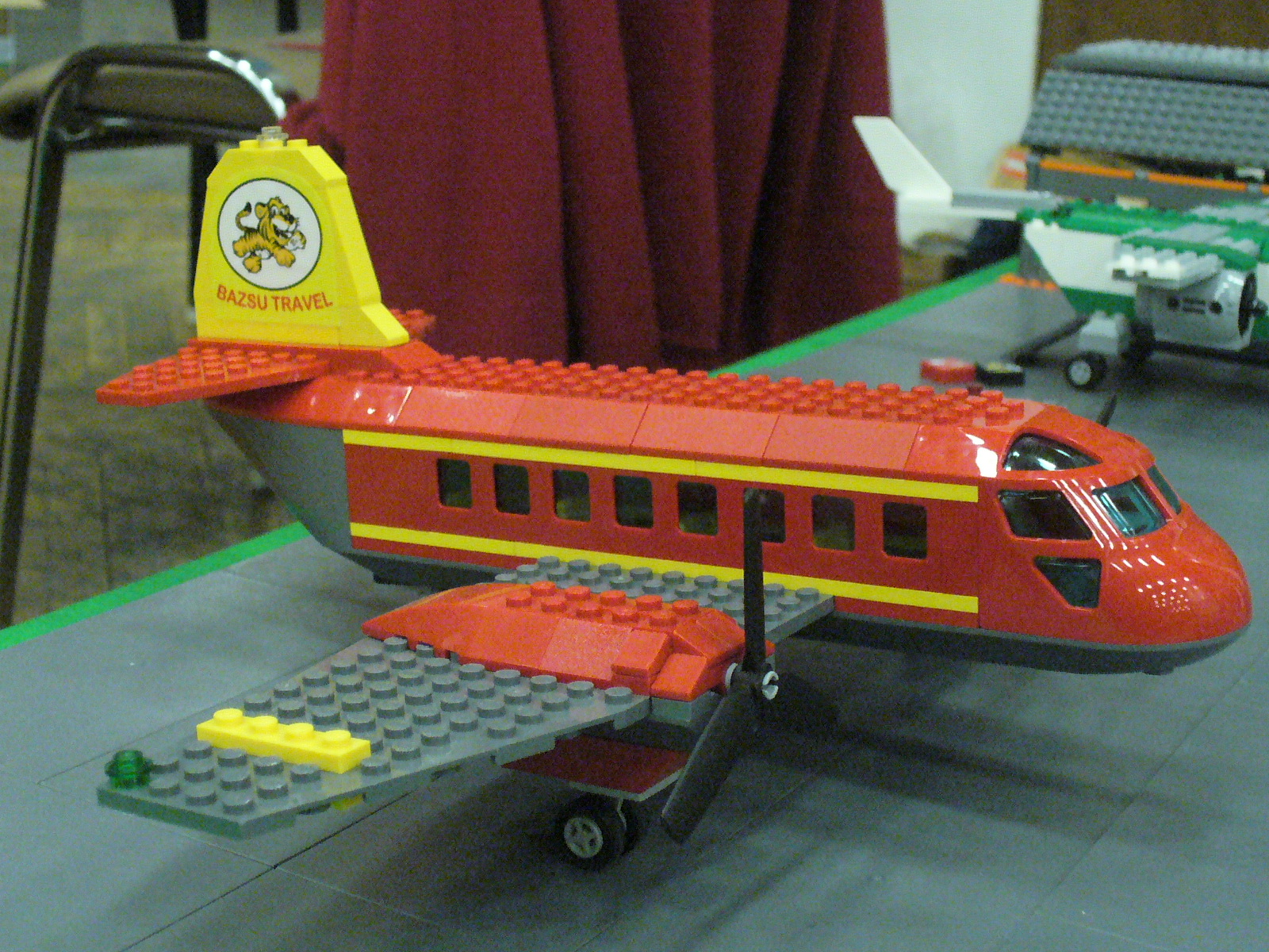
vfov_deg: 28.0
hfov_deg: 36.8
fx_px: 1906
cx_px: 634
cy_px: 476
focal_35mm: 52
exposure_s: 1/30
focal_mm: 7
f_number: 2.9
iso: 400
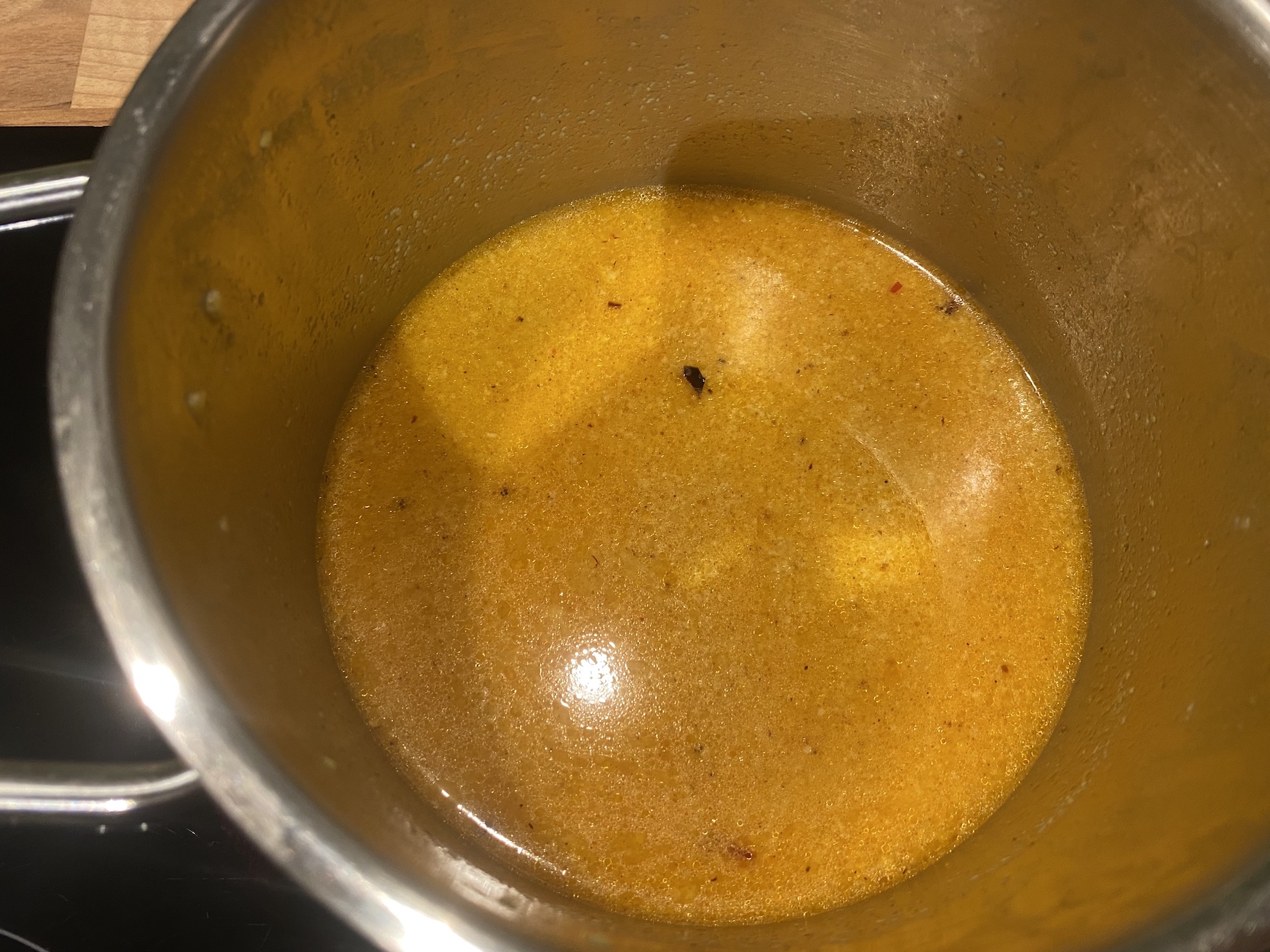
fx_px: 954
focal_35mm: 26
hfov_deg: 67.3
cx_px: 635
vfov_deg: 53.1
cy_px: 476
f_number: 1.8
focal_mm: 4.25
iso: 160
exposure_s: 1/50
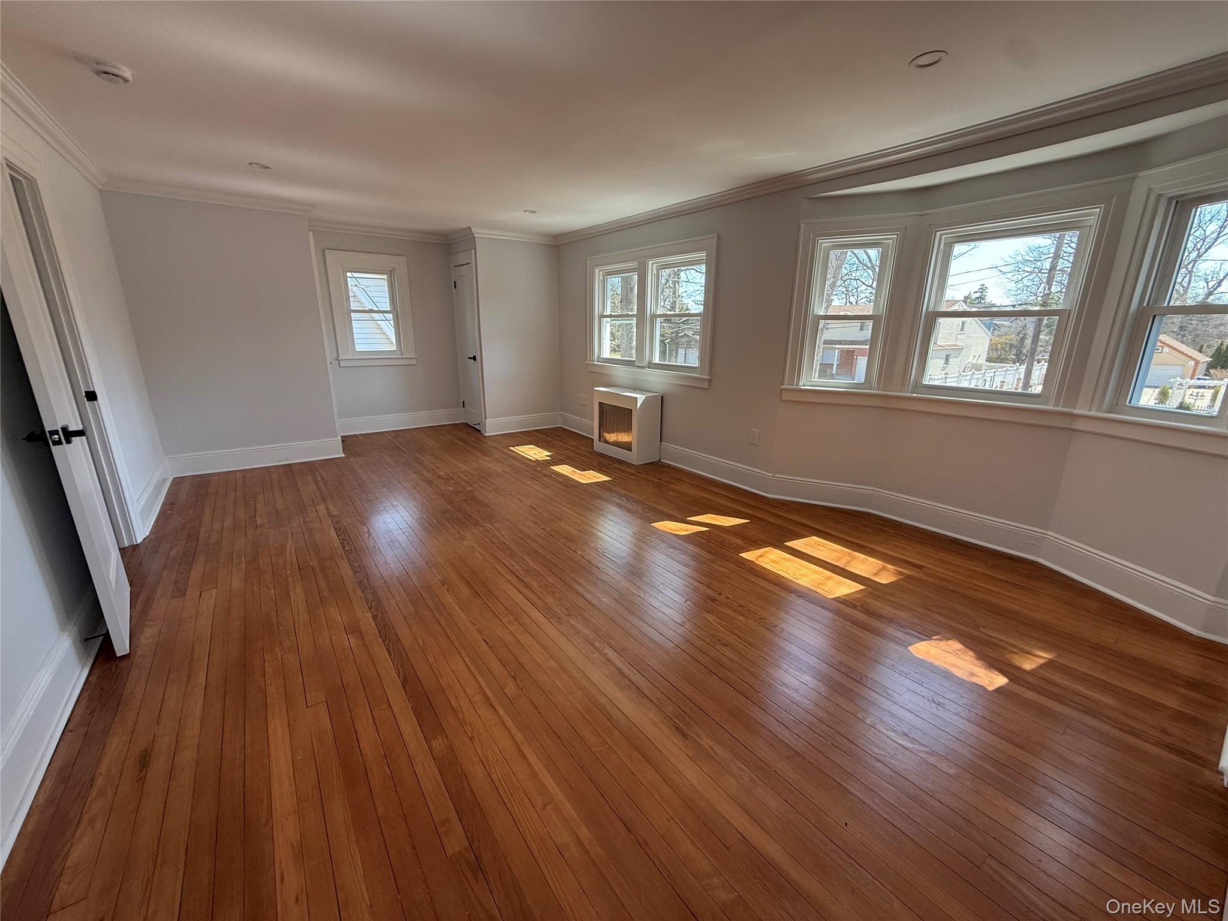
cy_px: 460
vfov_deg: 85.7
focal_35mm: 14
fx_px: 497
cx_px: 614
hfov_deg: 102.1
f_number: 2.2
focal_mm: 2.22
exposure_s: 1/99
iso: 64
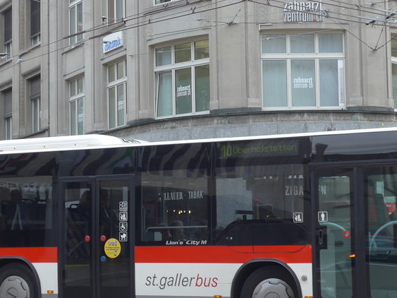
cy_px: 148
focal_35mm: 98
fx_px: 1124
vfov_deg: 15.1
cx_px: 216
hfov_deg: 20.0
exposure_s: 1/250
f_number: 3
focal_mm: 9.5
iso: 100
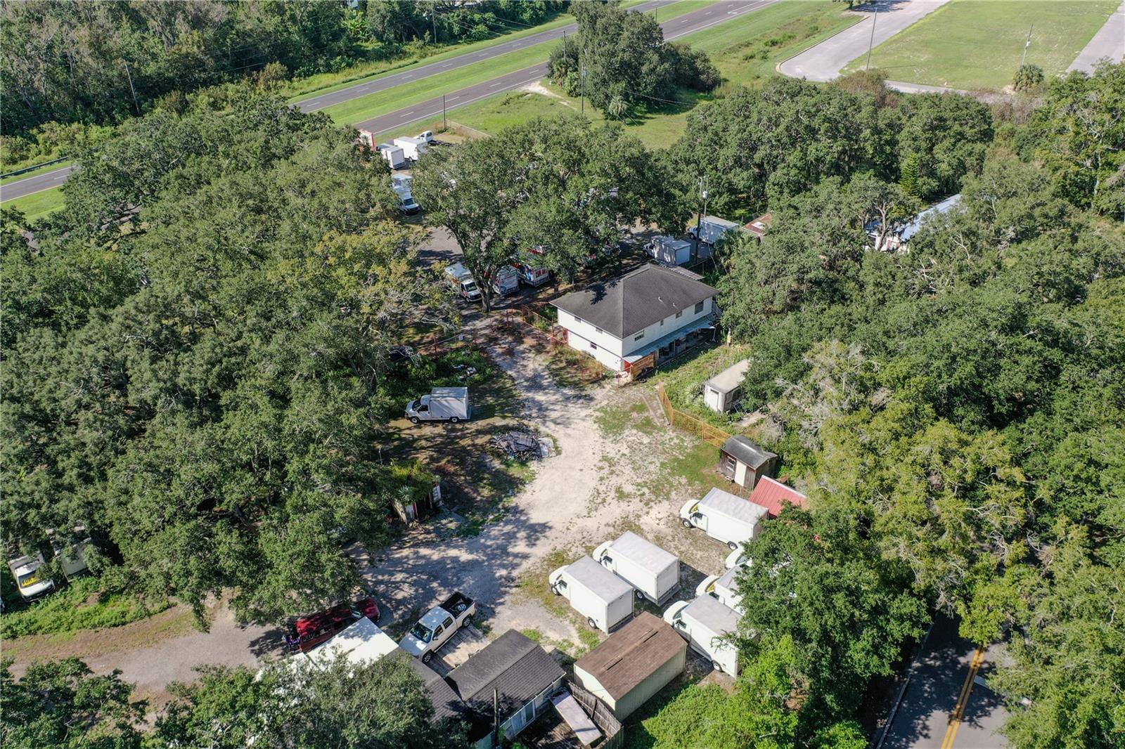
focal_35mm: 28
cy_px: 374
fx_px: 875
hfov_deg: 65.5
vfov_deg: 46.4
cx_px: 562
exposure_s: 1/50
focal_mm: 10.26
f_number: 3.2
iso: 100
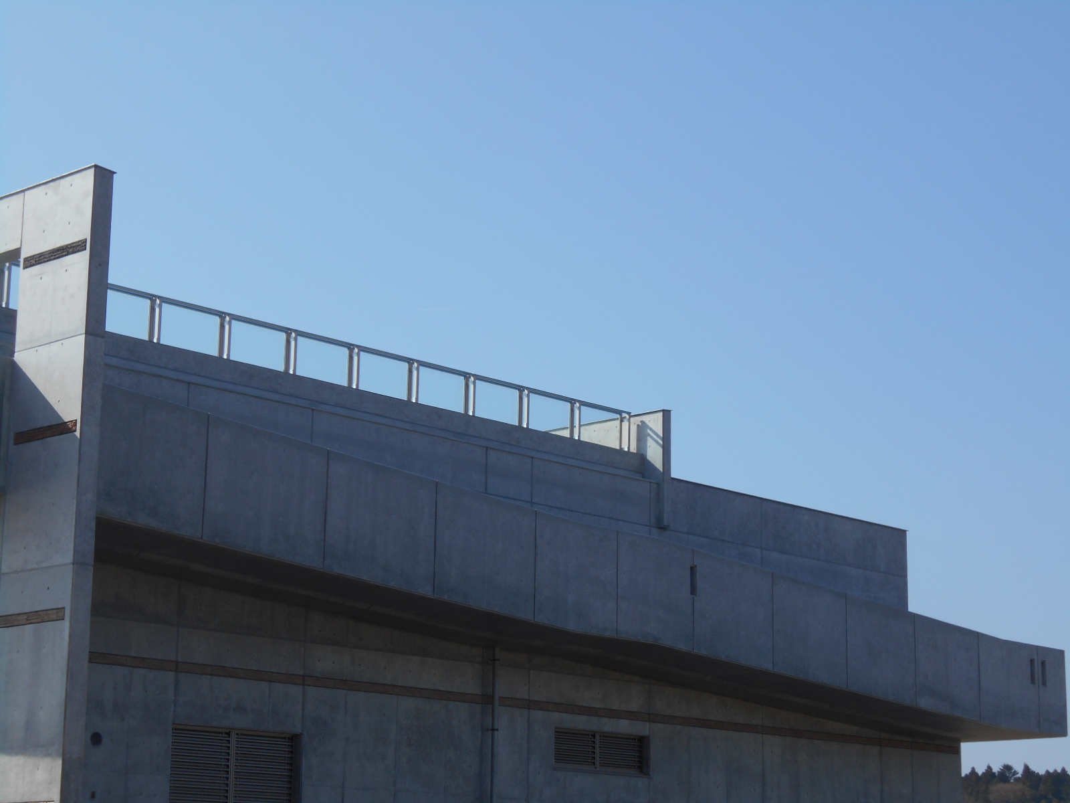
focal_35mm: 75
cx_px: 535
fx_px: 2318
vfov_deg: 19.6
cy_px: 402
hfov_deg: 26.0
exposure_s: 1/500
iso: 80
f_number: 5.8
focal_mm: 13.5
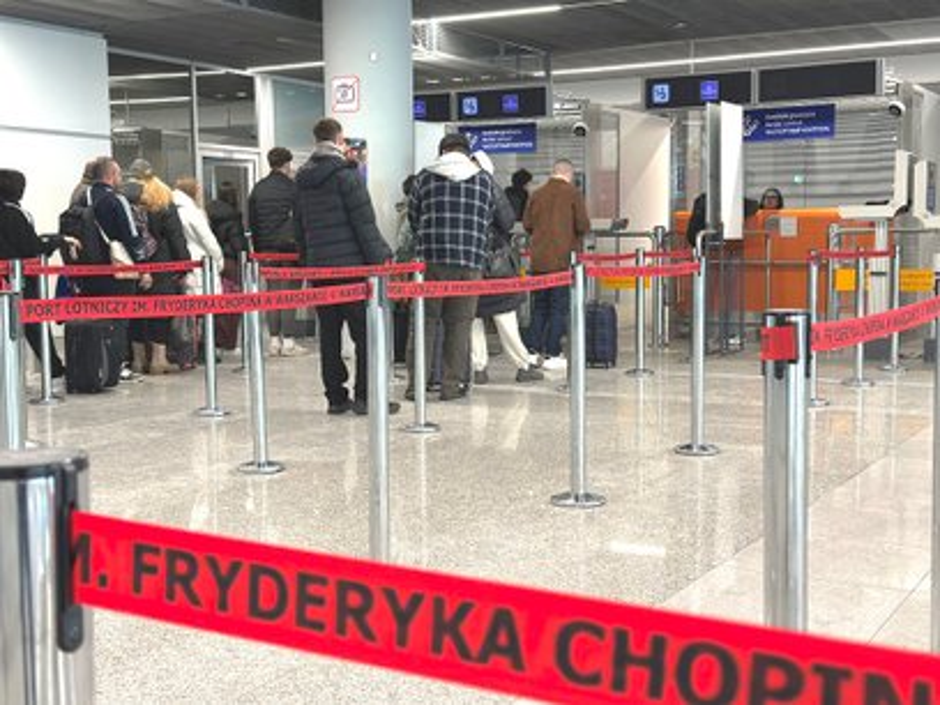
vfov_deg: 30.3
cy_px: 352
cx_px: 470
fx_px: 1303
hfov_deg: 39.7
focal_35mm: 48
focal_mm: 6.86
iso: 160
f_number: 1.78
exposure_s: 1/50
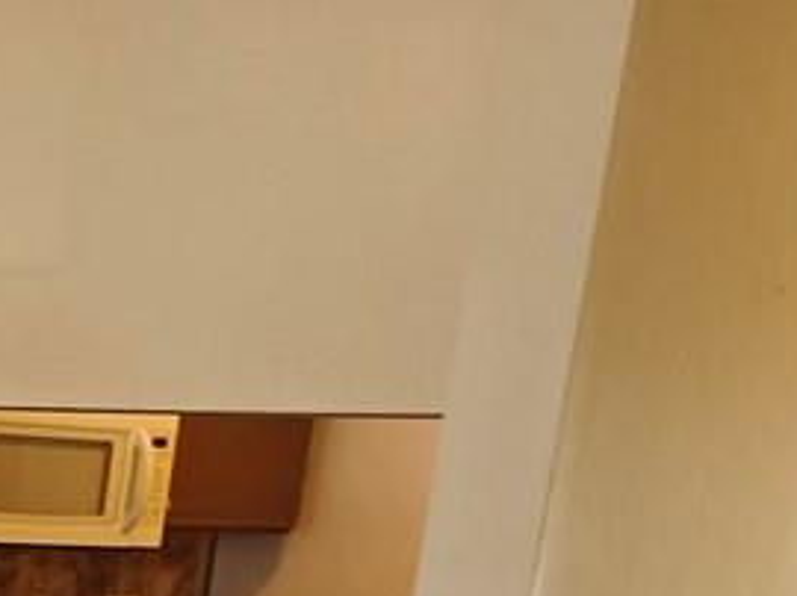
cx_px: -821
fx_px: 1909
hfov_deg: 17.0
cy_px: 776
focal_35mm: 83
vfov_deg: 16.7
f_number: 2.2
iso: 320
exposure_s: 1/30
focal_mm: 2.62
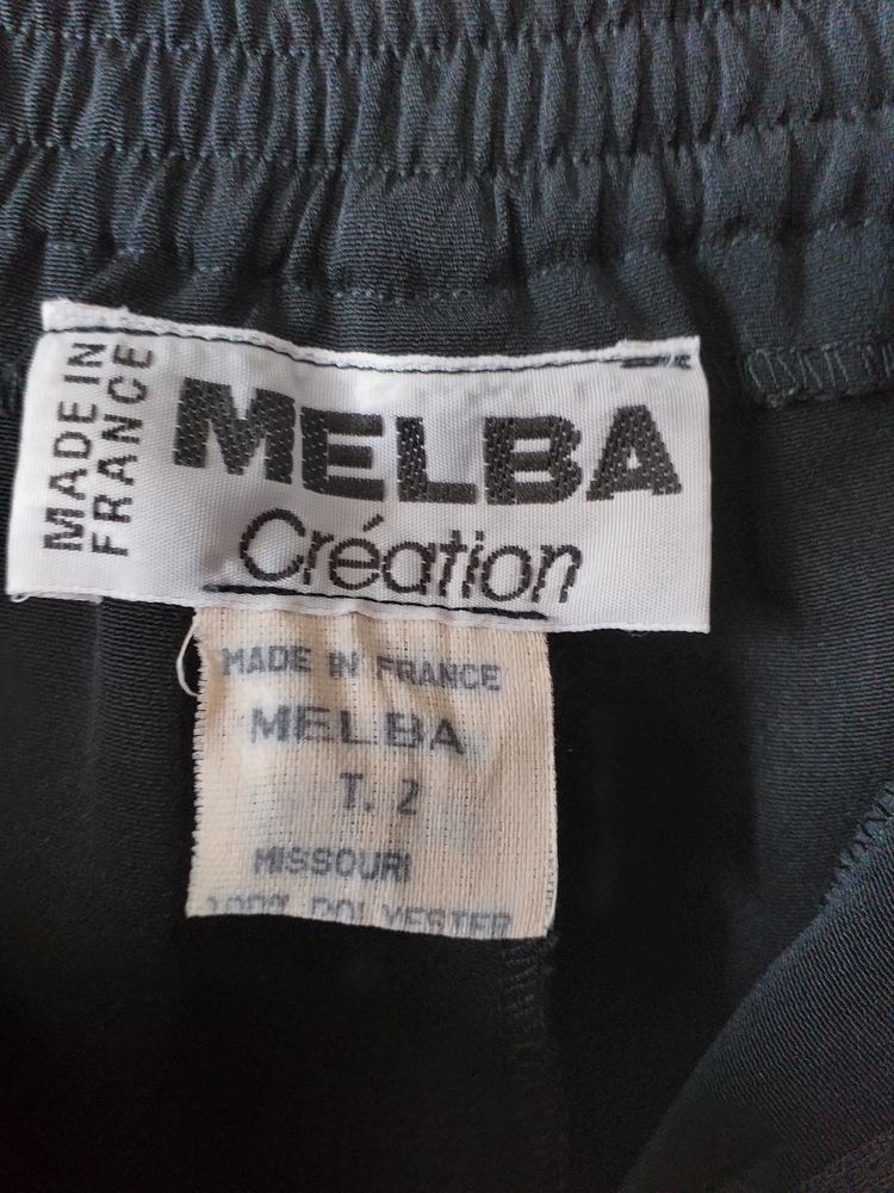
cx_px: 447
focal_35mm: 26
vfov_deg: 67.3
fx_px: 895
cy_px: 596
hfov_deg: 53.1
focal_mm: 3.6
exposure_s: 1/25
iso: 250
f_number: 1.9
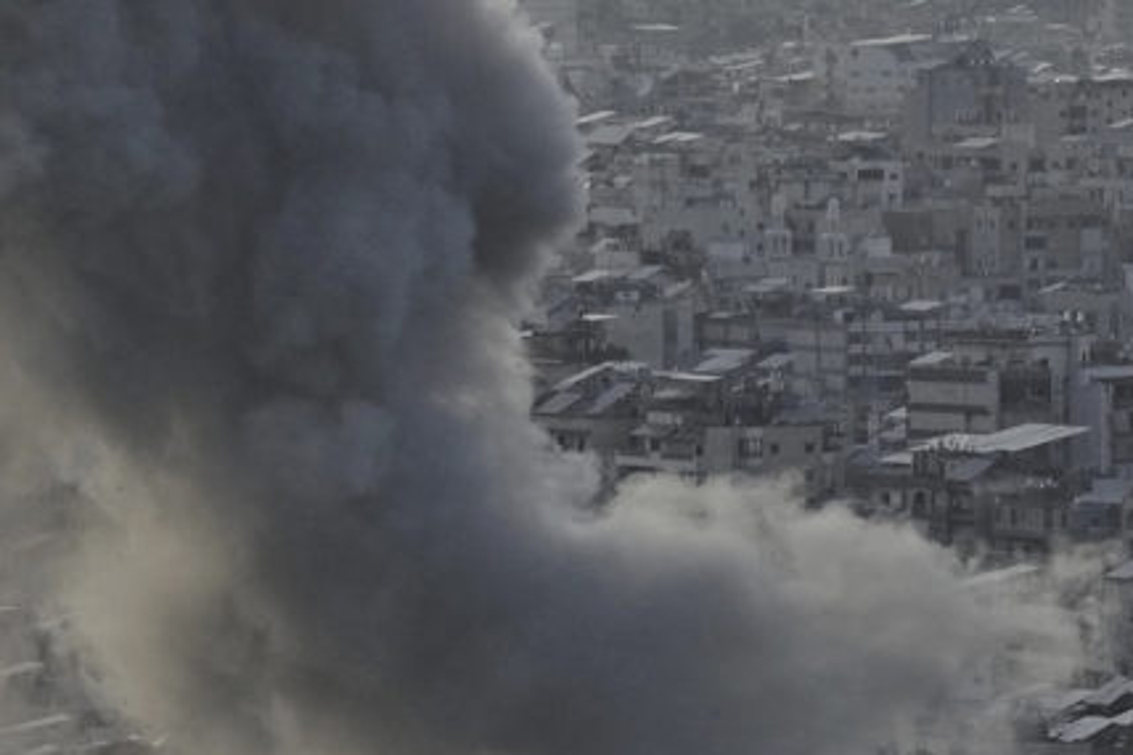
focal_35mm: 566
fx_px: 17805
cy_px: 34
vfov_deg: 2.4
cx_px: 0
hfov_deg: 3.6
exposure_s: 1/4000
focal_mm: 178
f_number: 6.3
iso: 1600
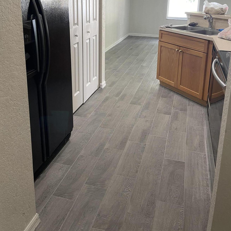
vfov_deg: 45.9
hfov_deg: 47.2
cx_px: 118
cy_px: 63
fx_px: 264
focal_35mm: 35
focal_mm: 5.1
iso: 80
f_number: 1.6
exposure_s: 1/60
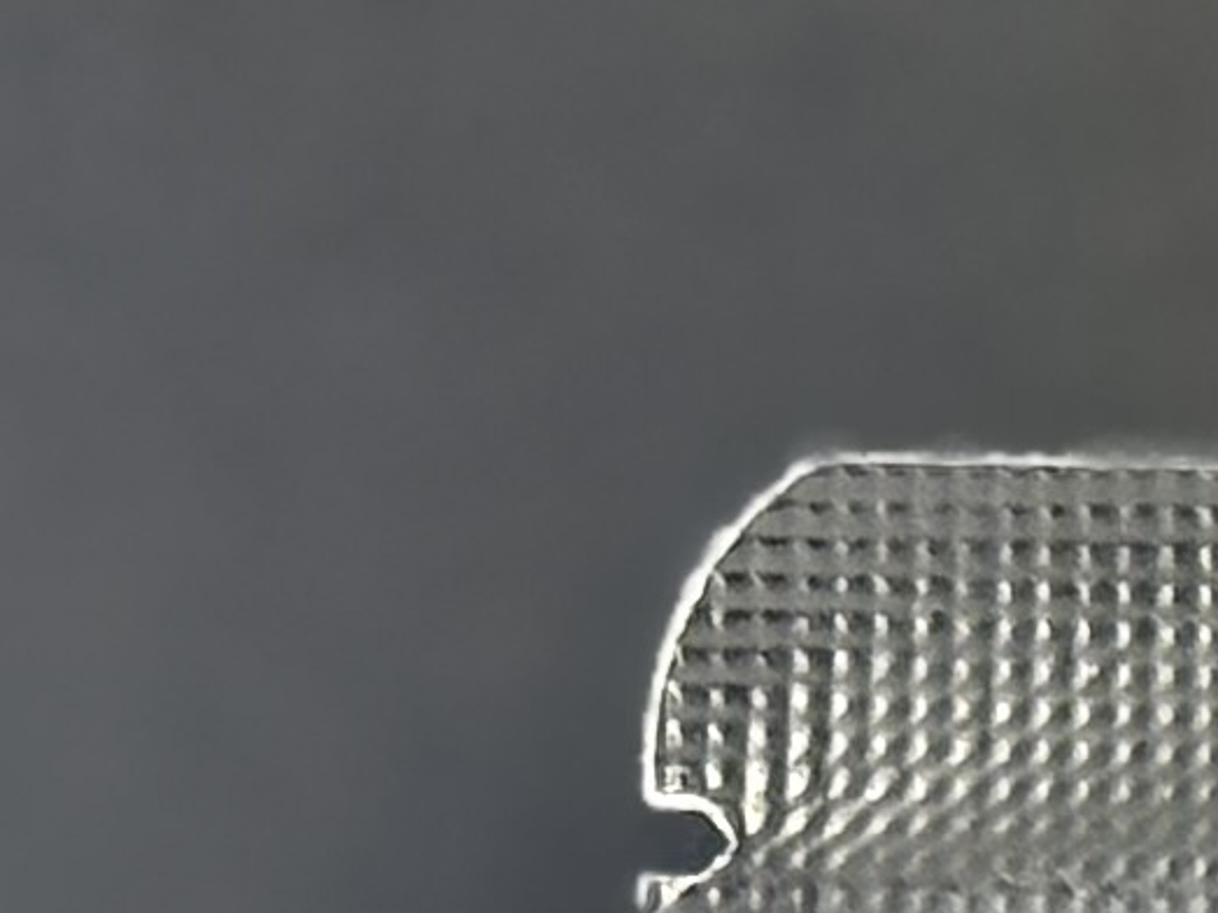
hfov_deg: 4.8
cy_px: 3312
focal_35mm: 401
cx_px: 2580
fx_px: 14106
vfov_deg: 3.6
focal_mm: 5.96
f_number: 1.6
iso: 80
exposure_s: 1/86
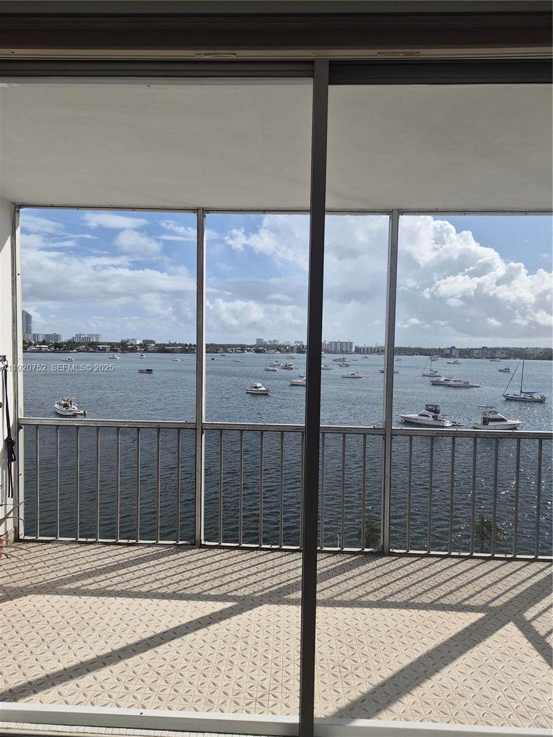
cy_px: 368
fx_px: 490
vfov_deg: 73.9
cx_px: 276
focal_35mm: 23
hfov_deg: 58.9
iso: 25
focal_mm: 5.4
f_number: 1.8
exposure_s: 1/3112
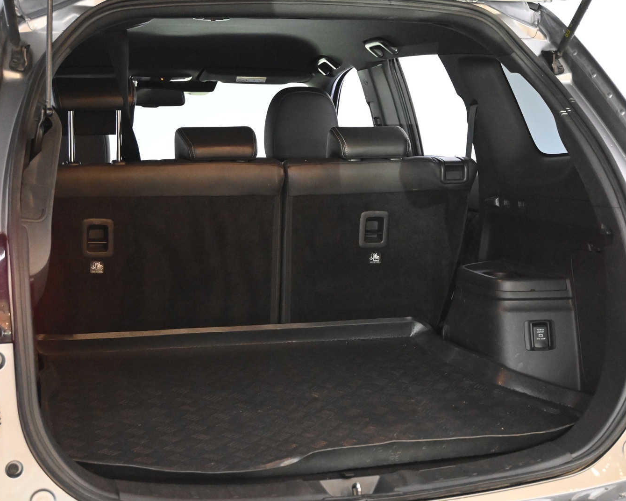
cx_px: 343
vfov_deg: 25.6
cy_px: 250
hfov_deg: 31.6
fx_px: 1104
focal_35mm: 60
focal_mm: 35
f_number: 5.3
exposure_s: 1/60
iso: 7200
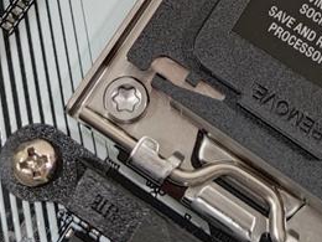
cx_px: 225
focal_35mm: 123
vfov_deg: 11.2
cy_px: -195
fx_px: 1144
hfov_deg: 16.0
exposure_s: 1/33
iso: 151
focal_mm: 6.78
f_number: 1.85
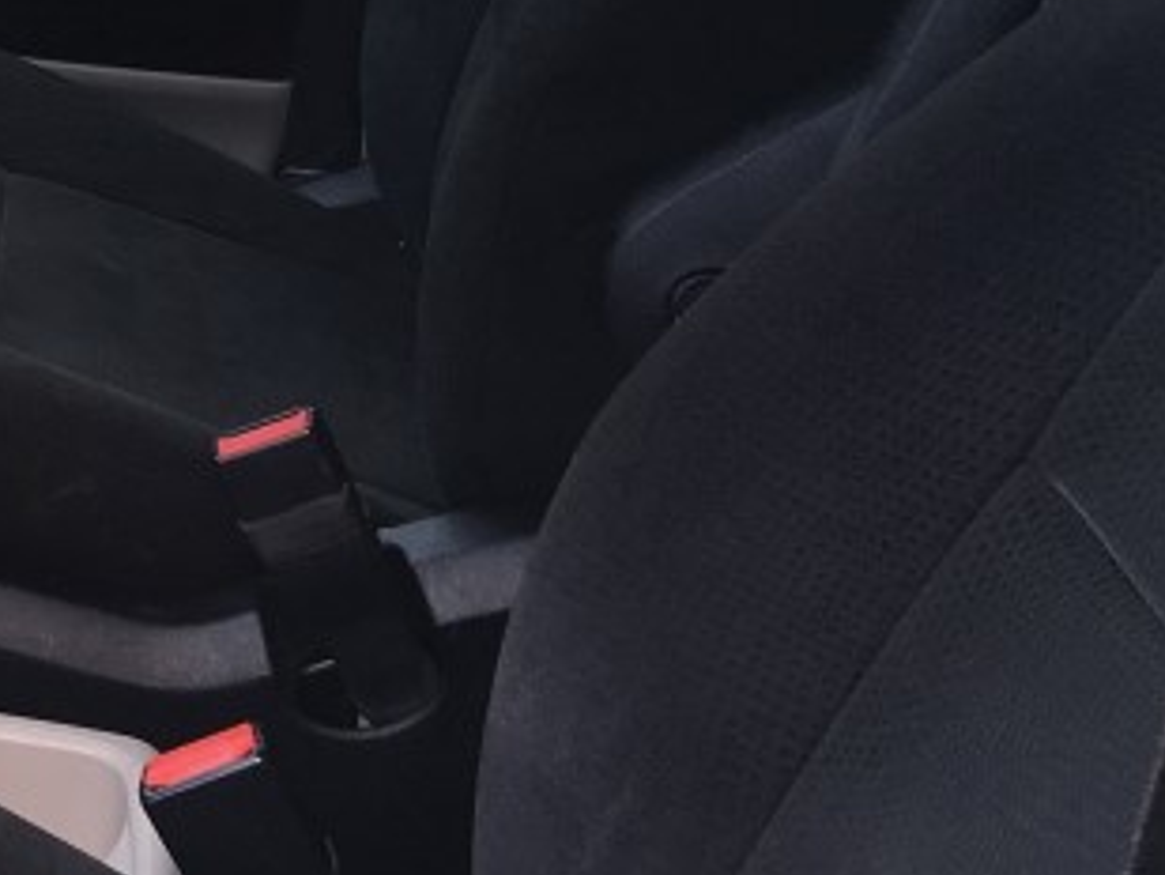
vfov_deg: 14.9
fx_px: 3232
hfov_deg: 18.2
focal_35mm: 96
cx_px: -566
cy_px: -151
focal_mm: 4.15
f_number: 2.2
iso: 25
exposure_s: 1/120
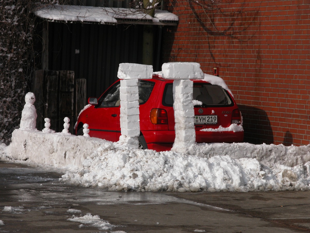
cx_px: 155
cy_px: 116
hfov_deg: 11.2
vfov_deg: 8.4
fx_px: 1576
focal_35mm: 176
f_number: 7.1
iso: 100
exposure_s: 1/534
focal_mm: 44.7
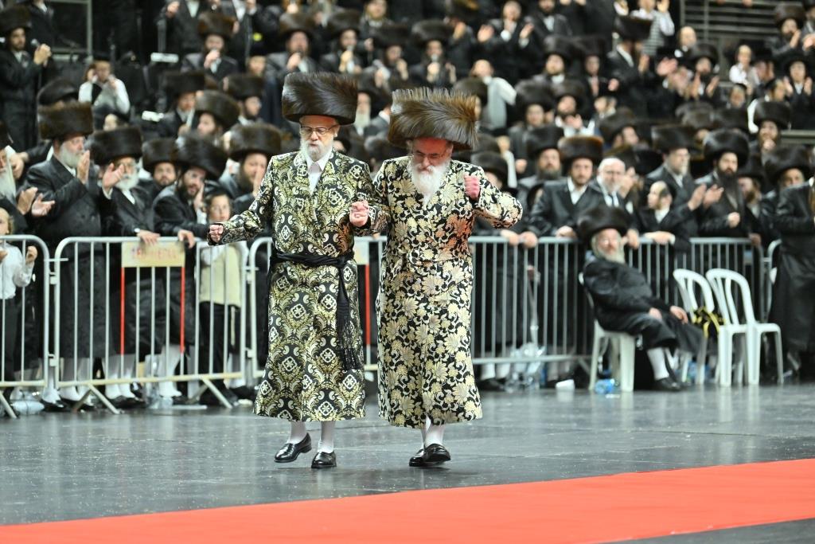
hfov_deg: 13.2
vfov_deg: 8.9
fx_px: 3509
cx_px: 408
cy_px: 272
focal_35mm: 155
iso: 1600
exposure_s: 1/200
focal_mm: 155
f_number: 2.8
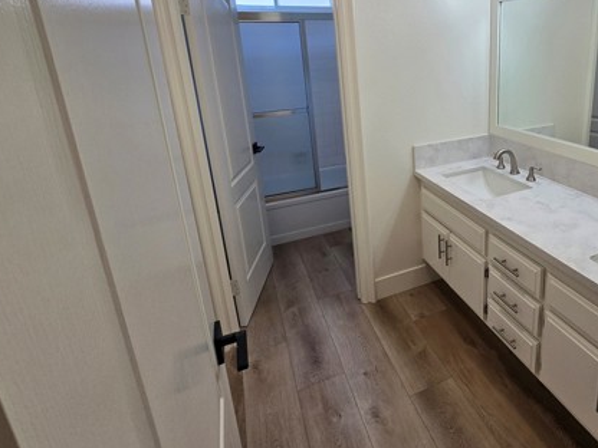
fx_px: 346
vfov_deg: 64.4
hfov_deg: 78.1
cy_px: 152
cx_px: 415
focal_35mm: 20
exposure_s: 1/120
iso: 80
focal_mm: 2.2
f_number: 2.2
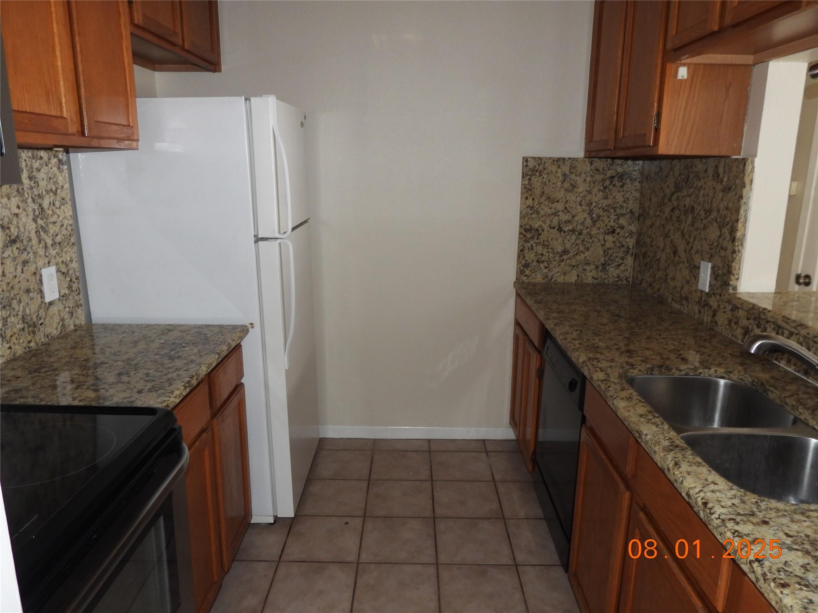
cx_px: 409
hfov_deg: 71.6
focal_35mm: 24
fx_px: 567
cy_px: 306
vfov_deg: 56.8
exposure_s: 1/30
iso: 200
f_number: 2.8
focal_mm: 4.3
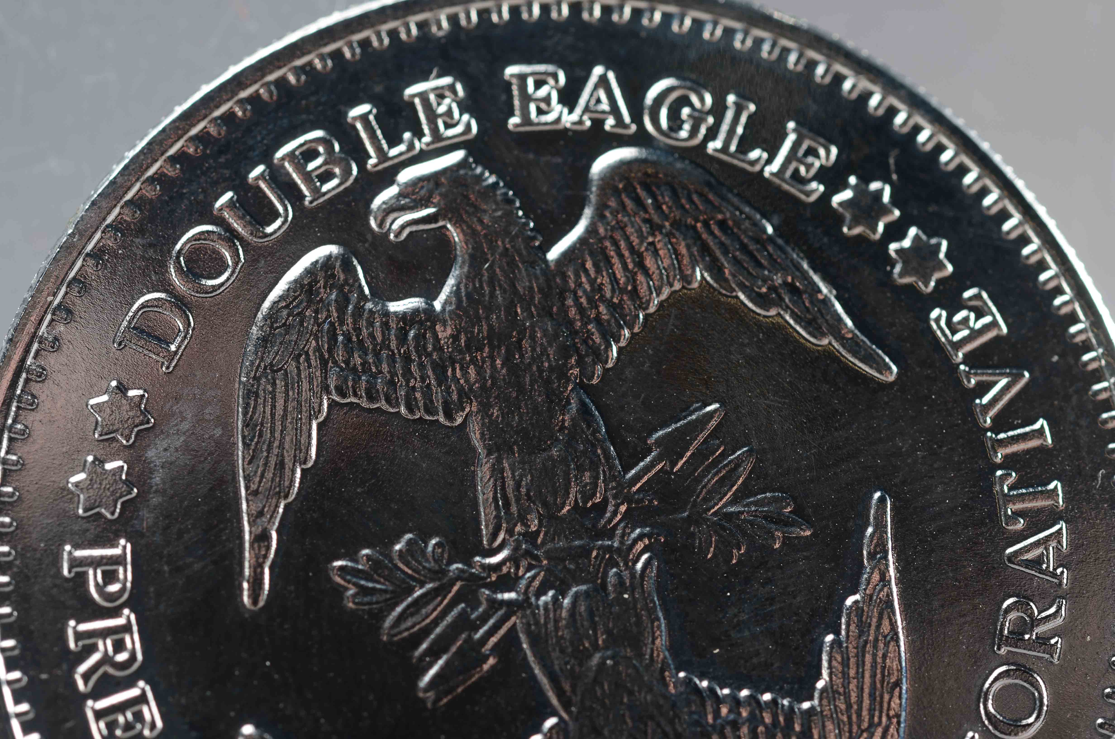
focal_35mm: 90
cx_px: 558
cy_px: 370
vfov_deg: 15.1
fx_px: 2782
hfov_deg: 22.7
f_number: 9
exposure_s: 1/80
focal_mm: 60
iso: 100
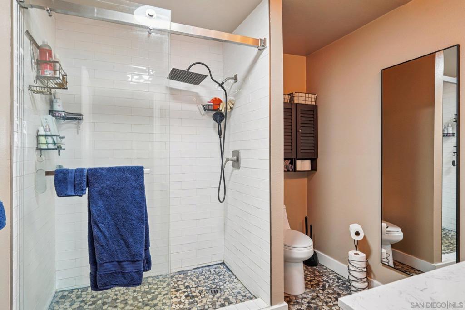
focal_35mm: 19
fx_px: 245
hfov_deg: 86.9
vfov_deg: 64.5
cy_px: 155
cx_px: 232
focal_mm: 19
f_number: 8
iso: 400
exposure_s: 1/15
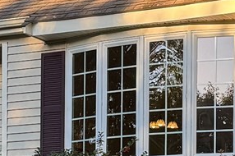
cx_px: 210
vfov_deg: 7.5
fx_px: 1167
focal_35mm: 179
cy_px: 232
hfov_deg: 11.4
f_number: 1.8
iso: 80
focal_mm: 6.76
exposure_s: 1/560
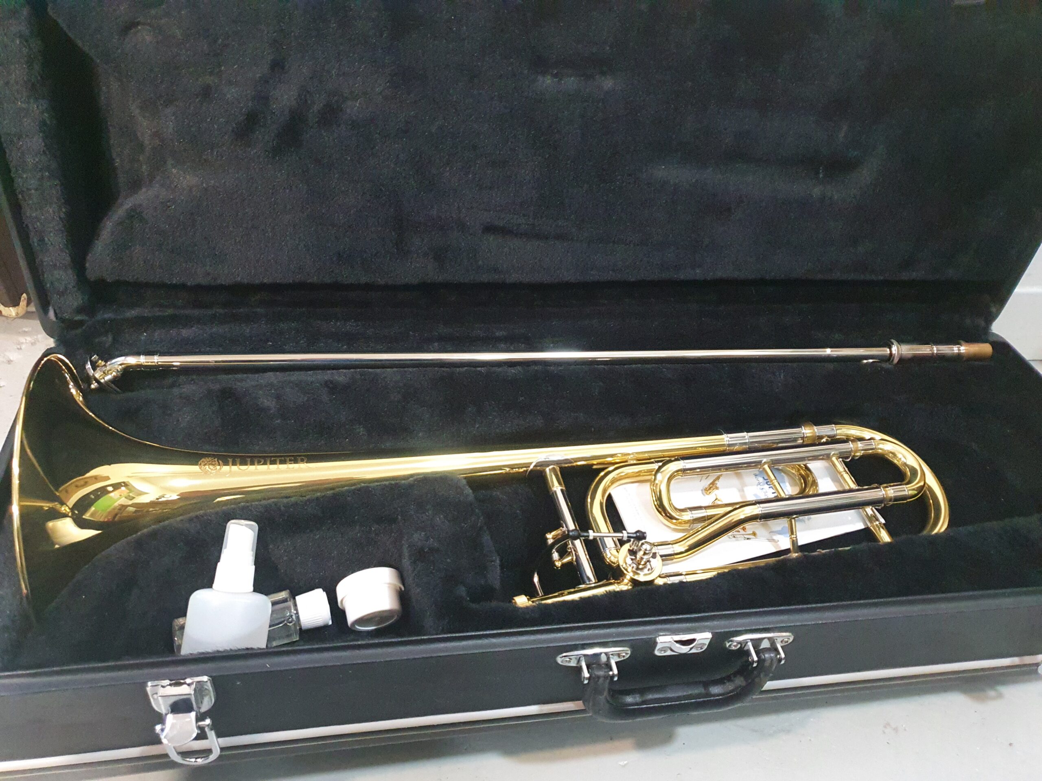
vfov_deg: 53.1
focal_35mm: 26
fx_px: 783
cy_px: 390
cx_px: 521
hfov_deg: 67.3
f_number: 1.5
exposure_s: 1/50
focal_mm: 4.32
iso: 640
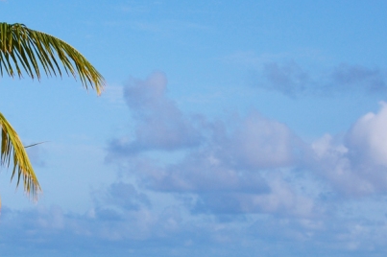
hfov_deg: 15.3
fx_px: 1431
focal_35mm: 133
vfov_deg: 10.3
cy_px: 125
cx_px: 105
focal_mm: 35
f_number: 10
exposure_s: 1/400
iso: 200
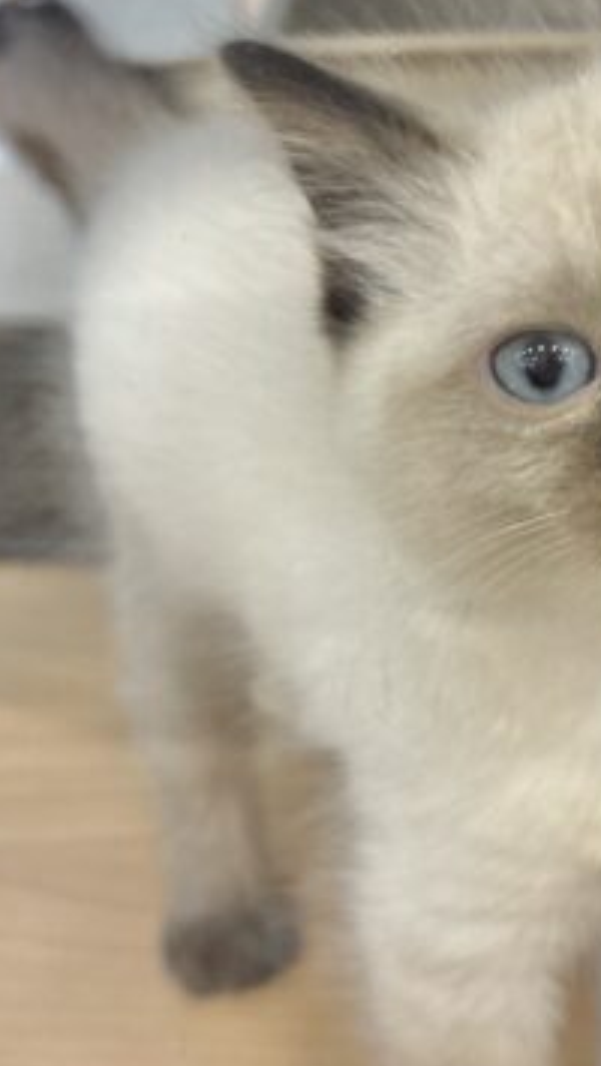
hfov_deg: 22.9
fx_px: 1443
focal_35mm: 51
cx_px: 547
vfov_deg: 40.4
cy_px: 441
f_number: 1.6
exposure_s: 1/50
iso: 125
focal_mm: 5.96
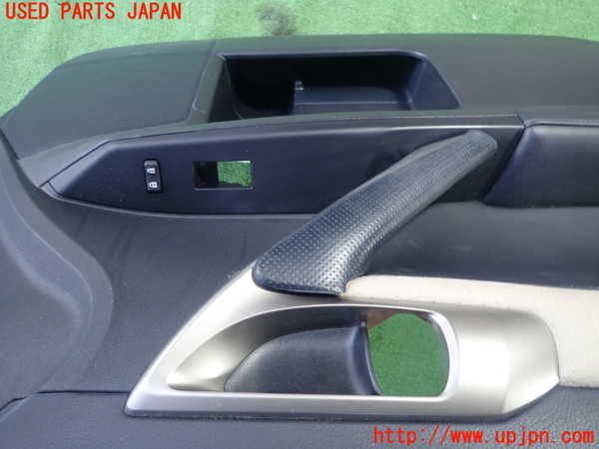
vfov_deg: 54.9
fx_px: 433
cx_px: 300
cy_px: 224
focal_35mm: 25
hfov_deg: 69.4
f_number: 2
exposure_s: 1/30
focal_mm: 4.5
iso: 250
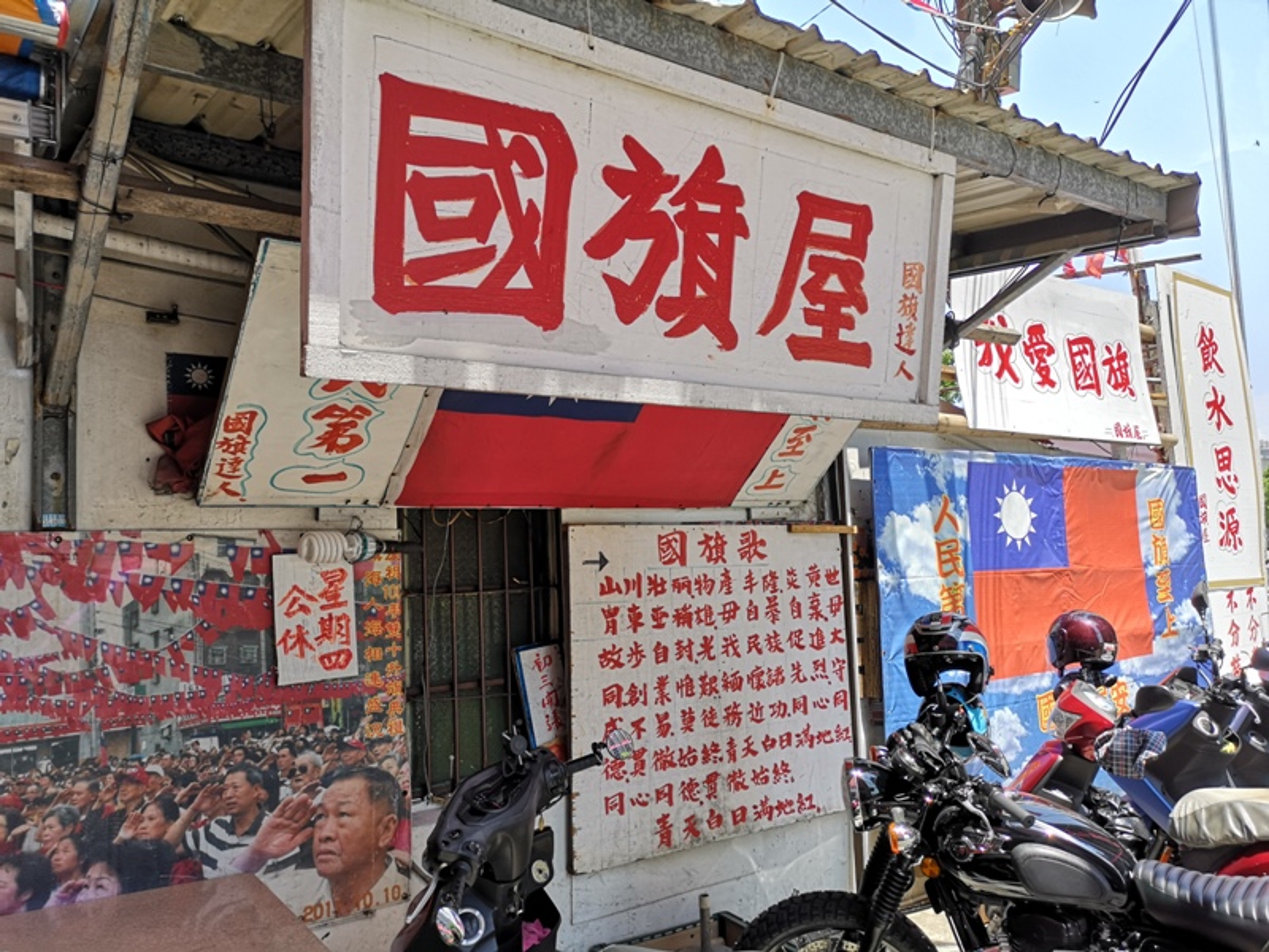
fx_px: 990
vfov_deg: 51.4
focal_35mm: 27
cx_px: 634
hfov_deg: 65.3
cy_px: 476
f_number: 1.8
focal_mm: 3.95
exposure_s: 1/425
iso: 50
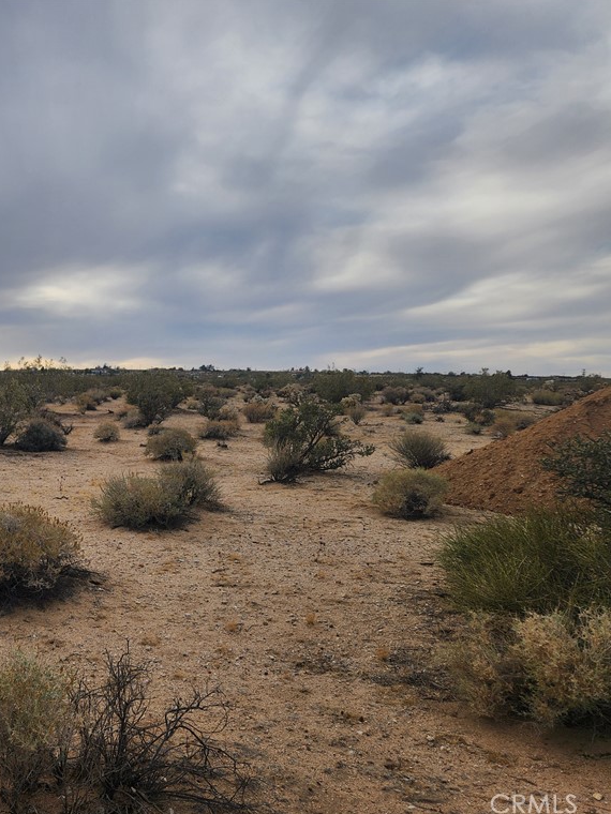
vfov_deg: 58.4
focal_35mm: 31
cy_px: 408
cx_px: 96
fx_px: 730
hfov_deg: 42.7
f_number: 1.8
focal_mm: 5.4
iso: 20
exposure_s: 1/1517
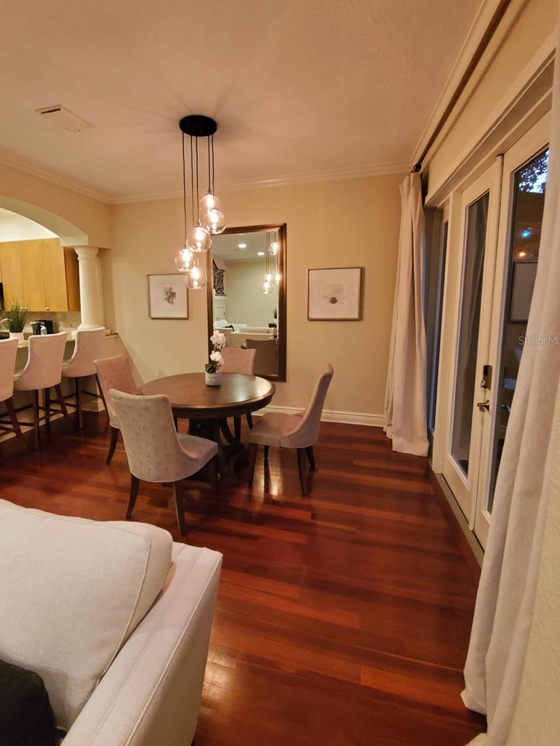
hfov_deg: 81.4
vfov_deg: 97.9
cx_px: 246
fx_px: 324
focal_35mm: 15
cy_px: 340
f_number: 2.2
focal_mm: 1.8
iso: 1000
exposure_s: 1/29
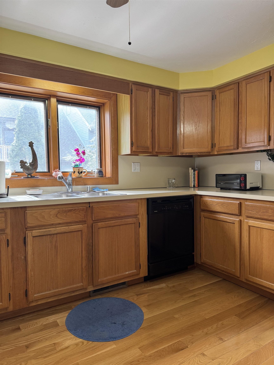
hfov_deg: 56.8
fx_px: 253
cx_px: 137
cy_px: 182
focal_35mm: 24
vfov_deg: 71.6
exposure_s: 1/60
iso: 125
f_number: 1.78
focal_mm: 6.76
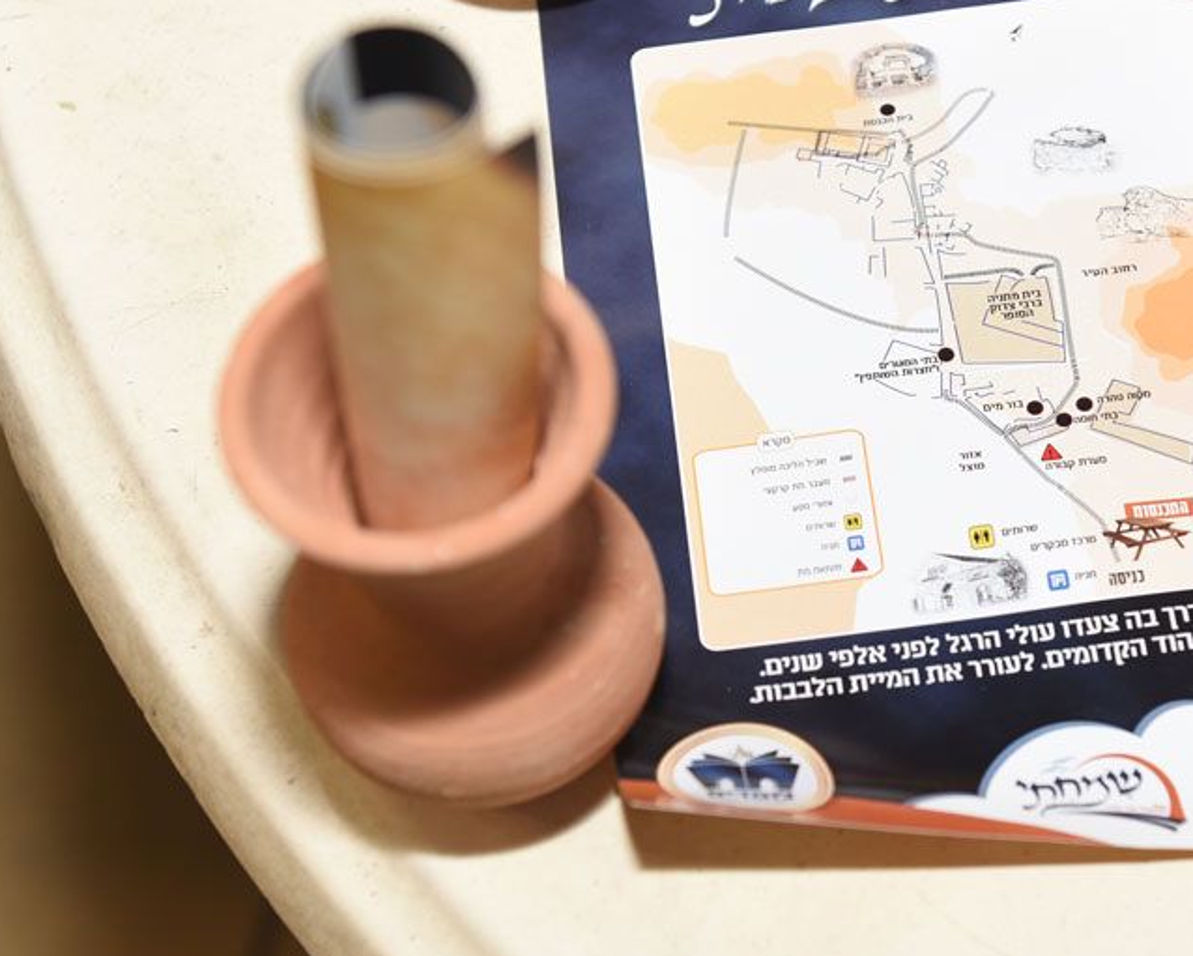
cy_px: 448
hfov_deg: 20.7
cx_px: 844
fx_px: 3250
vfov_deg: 16.7
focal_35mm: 92
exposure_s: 1/160
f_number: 4
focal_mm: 52
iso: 1000
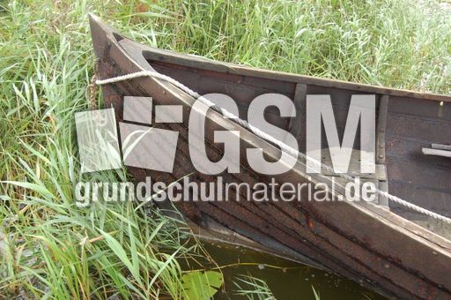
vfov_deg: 43.5
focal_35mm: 30
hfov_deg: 62.0
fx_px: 375
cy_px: 150
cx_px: 226
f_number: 5
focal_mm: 20
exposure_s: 1/100
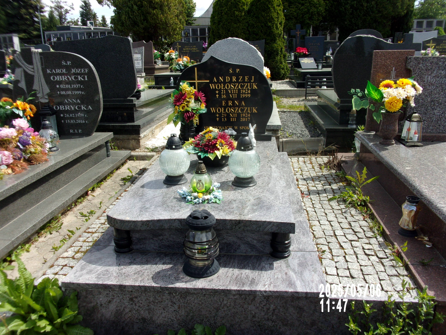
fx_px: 361
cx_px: 223
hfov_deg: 63.4
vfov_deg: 49.7
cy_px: 168
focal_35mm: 28
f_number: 10.8
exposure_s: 1/75
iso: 80
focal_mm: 5.1
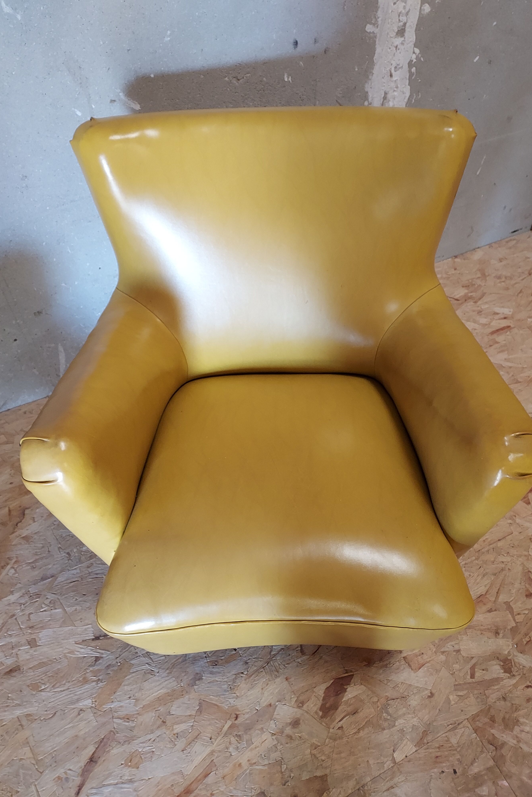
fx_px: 554
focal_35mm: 25
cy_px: 398
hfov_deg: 51.3
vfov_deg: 71.5
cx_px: 282
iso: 400
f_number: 1.8
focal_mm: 4.6
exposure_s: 1/30
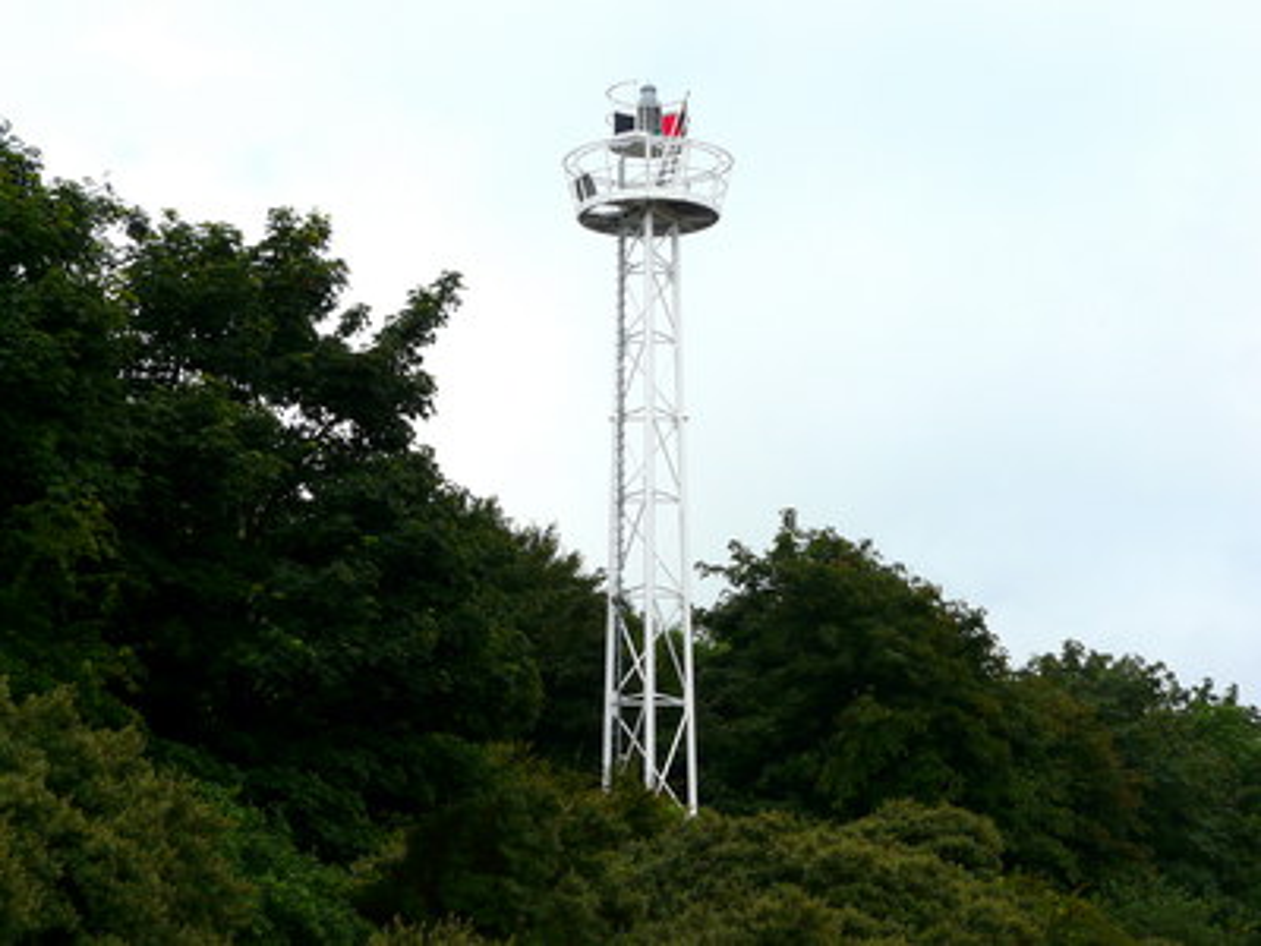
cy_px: 473
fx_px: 3242
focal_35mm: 89
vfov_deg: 16.6
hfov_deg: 22.0
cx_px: 630
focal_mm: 14.7
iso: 100
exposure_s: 1/400
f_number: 5.6
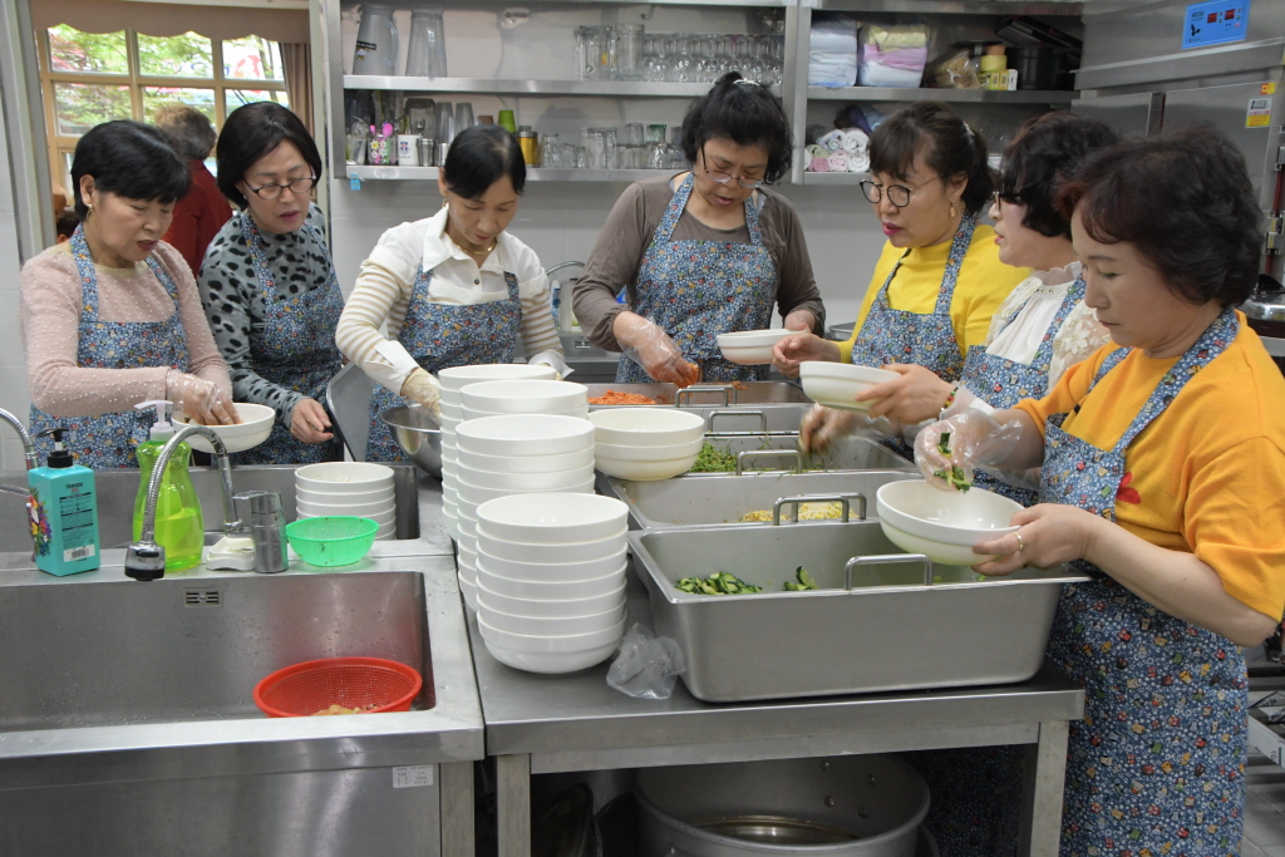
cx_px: 642
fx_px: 1446
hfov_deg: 47.9
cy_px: 428
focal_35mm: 40
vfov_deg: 33.0
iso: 2500
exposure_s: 1/80
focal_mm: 27
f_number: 10
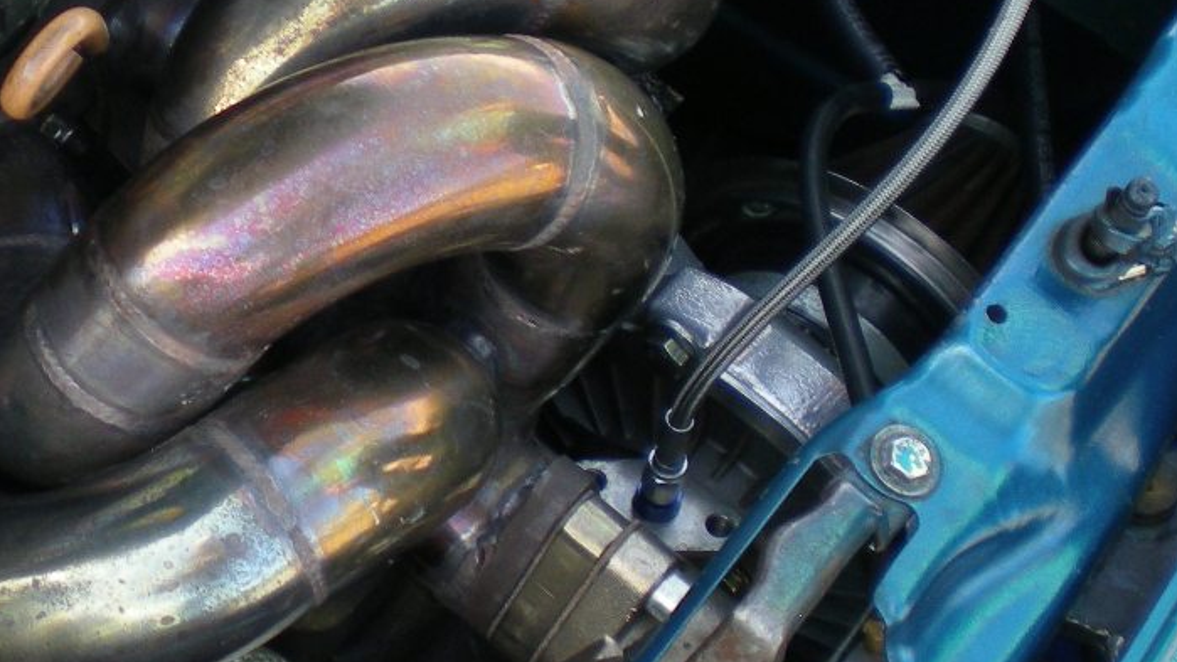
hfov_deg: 22.9
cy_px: 111
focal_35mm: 91
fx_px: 2840
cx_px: 148
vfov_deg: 13.2
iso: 50
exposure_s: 1/72.5
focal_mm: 6.3
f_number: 3.1
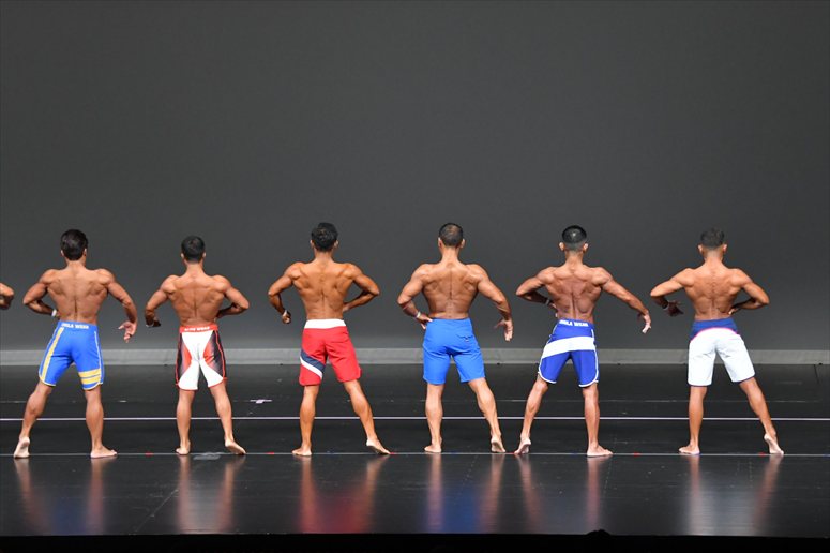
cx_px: 415
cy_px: 276
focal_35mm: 157
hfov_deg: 13.1
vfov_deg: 8.7
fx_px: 3618
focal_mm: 105
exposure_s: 1/400
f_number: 5.6
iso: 4000
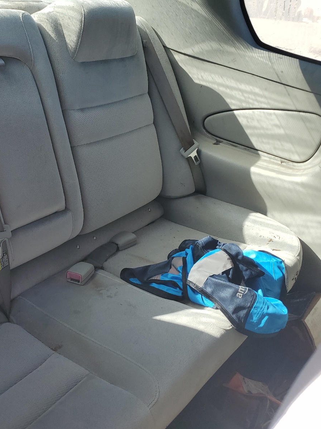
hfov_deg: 39.5
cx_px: 79
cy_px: 216
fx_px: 433
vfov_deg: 52.6
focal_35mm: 35
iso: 50
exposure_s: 1/833
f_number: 1.5
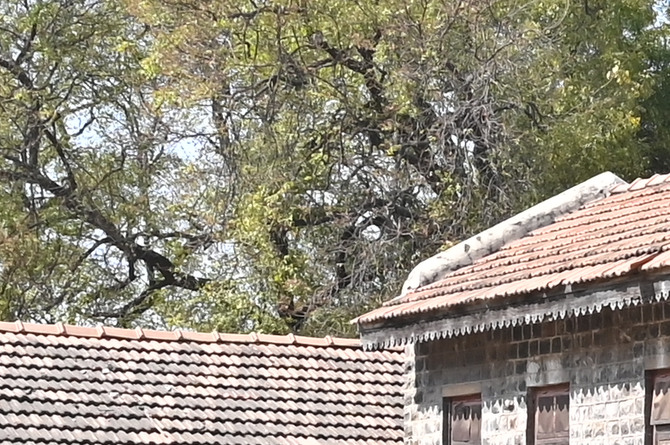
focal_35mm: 169
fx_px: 3142
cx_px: 1240
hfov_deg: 11.3
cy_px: 539
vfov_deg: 8.0
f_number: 13
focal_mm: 24
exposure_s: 1/160
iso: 320
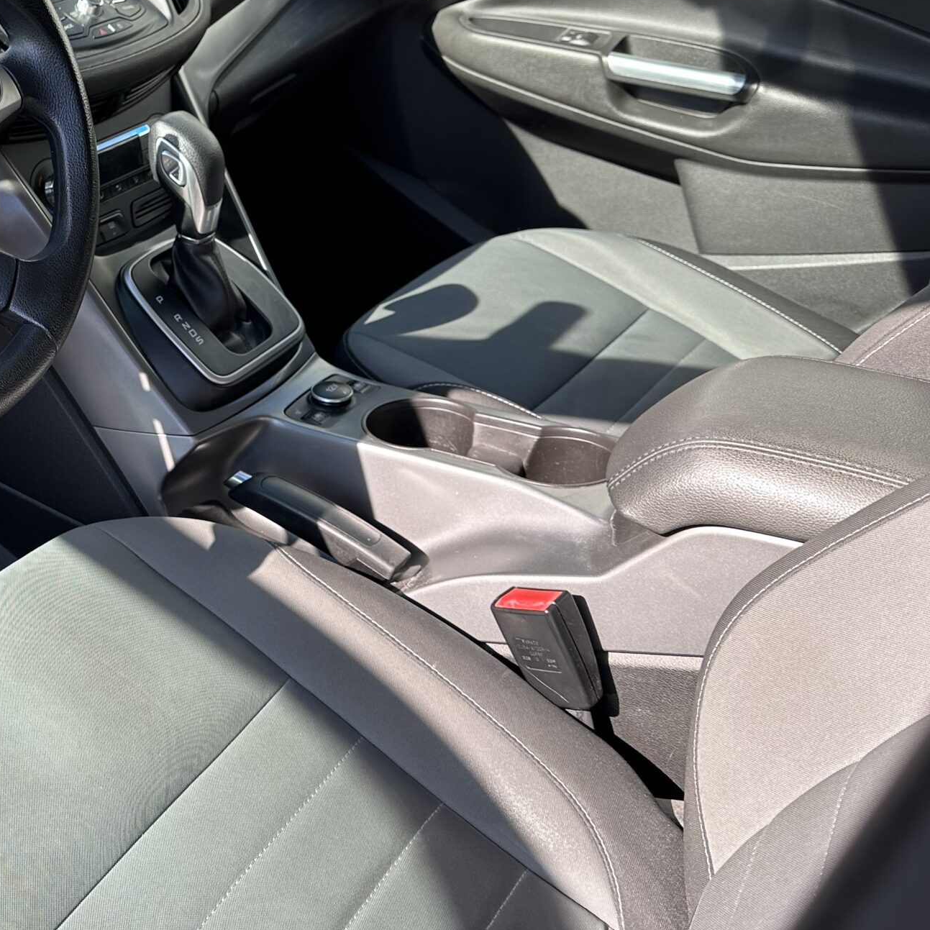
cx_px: 61
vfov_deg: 39.9
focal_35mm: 42
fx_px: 1277
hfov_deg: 37.0
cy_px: 392
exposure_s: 1/601
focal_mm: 6.86
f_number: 1.78
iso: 80
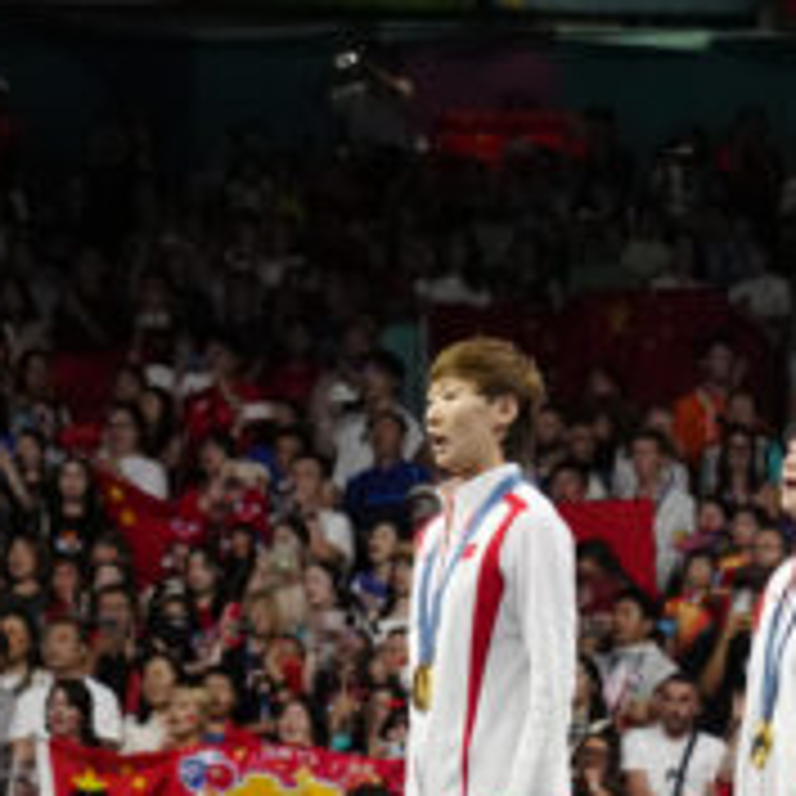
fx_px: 7180
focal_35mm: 276
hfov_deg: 6.3
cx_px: 729
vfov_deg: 6.3
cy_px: 483
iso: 3200
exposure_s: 1/2500
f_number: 3.2
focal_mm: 56
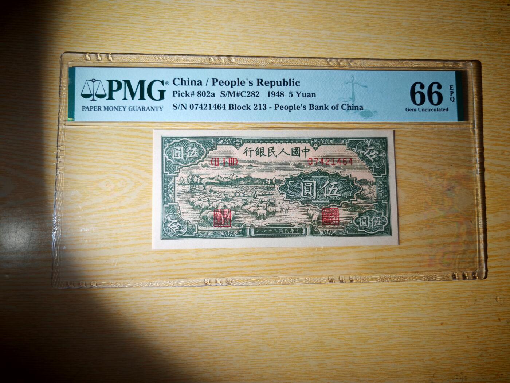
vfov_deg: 51.4
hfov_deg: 65.3
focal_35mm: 27
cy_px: 192
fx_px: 398
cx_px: 255
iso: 400
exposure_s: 1/50
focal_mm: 7.62
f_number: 1.6
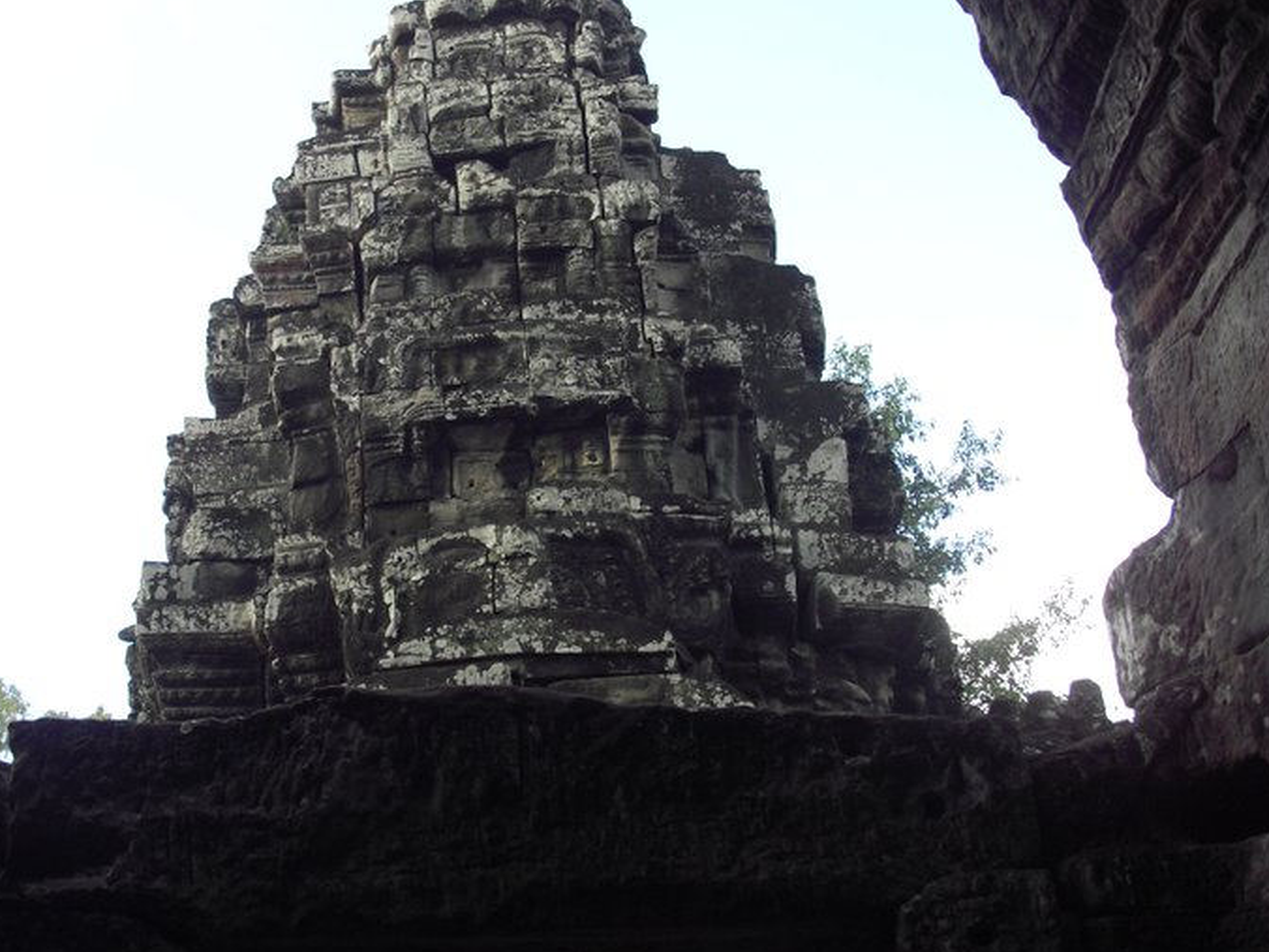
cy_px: 458
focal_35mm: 45
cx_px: 527
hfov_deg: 41.9
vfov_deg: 32.2
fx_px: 1650
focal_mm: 6.2
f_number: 2.8
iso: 100
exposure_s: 1/200
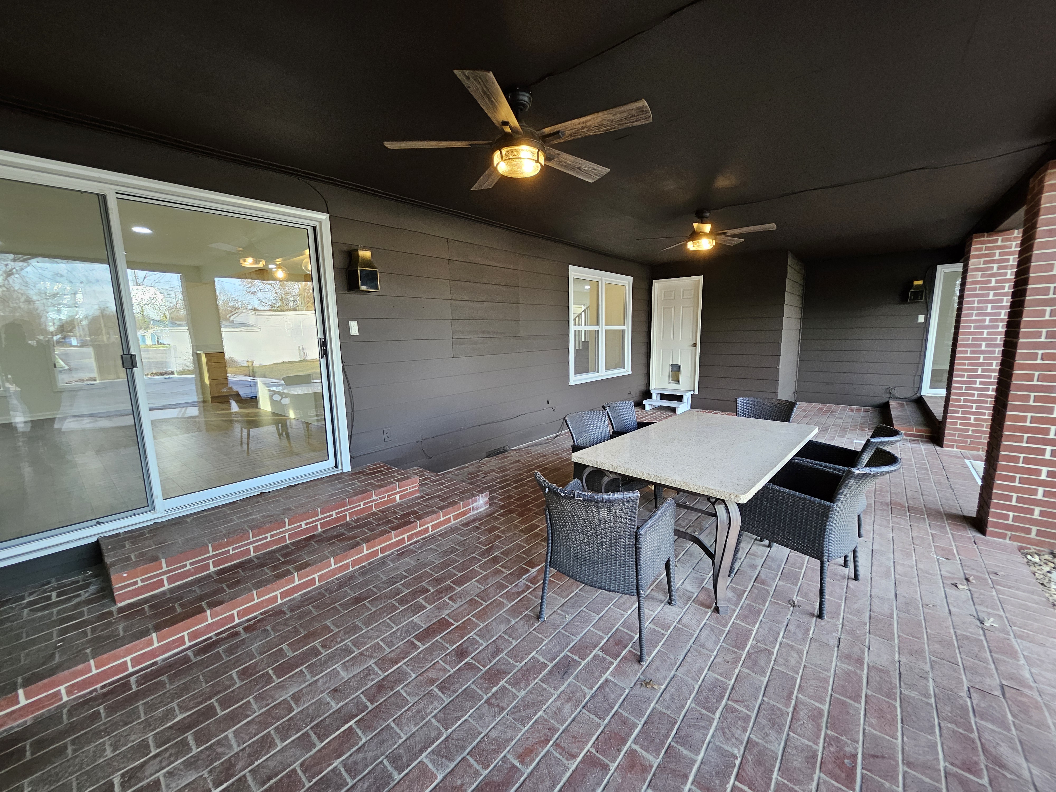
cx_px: 528
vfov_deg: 89.9
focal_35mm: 13
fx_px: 397
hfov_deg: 106.2
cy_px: 396
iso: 160
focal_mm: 1.74
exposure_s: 1/60
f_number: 2.2
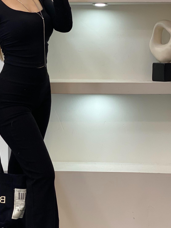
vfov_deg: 20.2
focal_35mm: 97
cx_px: 22
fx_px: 639
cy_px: 106
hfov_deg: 15.1
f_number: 2
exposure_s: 1/100
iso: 80
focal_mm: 6
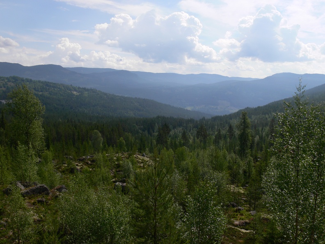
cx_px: 162
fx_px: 329
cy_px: 122
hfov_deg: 52.6
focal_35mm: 35
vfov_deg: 40.7
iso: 80
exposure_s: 1/160
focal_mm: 7.4
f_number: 5.6
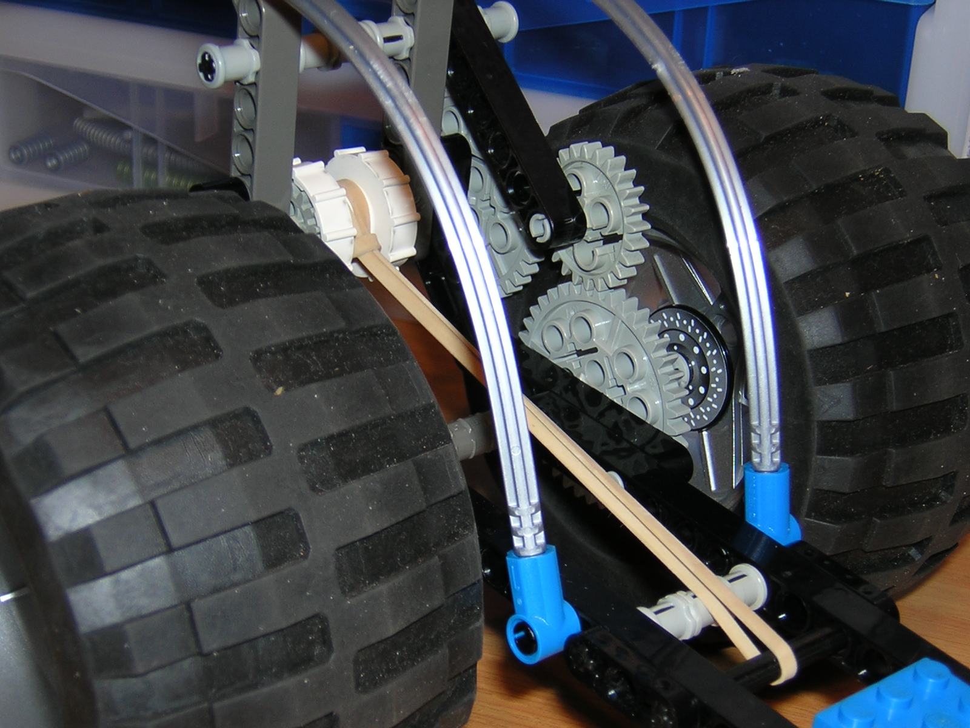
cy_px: 364
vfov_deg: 21.0
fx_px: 1962
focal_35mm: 70
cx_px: 485
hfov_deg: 27.8
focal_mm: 9.1
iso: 100
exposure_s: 1/60.1
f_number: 3.6
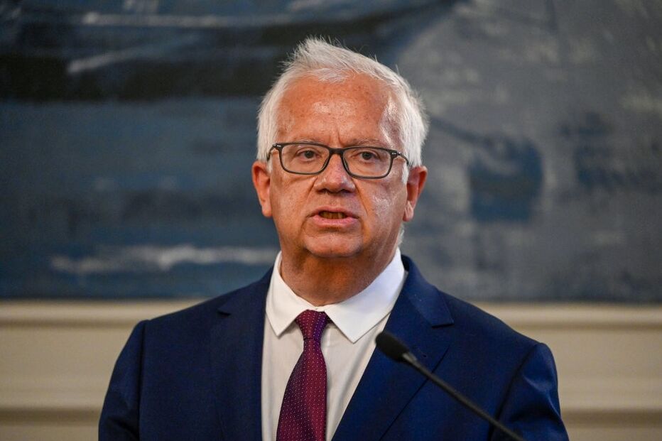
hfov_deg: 10.3
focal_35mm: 200
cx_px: 331
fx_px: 3677
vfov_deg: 6.9
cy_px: 220
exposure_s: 1/320
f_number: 2.8
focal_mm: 200
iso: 5600
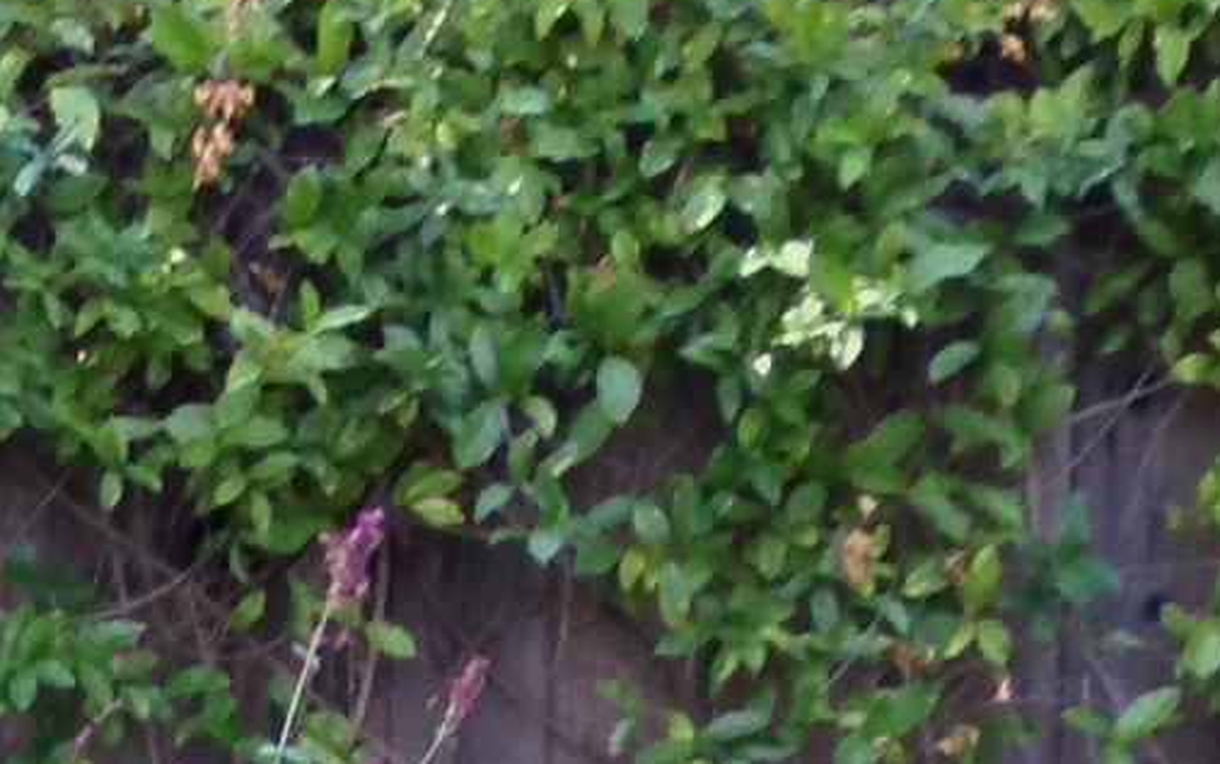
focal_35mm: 226
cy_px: 2807
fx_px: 7517
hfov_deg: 8.6
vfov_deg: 5.3
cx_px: -1471
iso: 64
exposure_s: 1/60
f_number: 2.4
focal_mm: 4.12
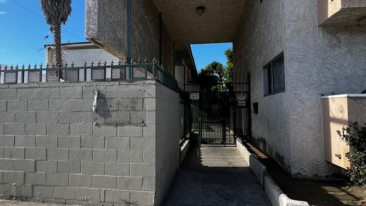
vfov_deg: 53.5
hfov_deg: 83.8
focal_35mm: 21
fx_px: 204
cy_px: 99
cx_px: 174
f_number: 1.8
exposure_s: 1/622
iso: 32
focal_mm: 1.57
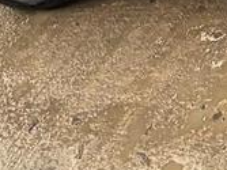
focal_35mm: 75
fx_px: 491
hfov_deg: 19.5
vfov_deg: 13.1
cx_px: 408
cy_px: -268
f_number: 2.2
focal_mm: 2.22
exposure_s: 1/138
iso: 50
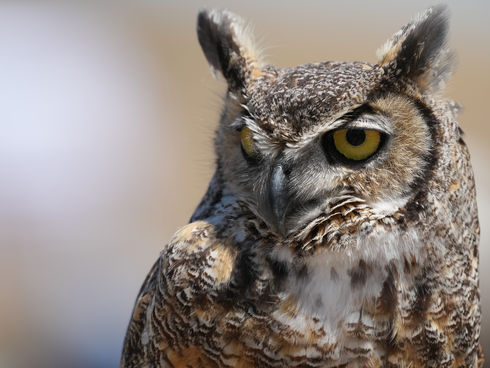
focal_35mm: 751
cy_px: 196
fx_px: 10630
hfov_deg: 2.6
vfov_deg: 2.0
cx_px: 292
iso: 640
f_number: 5.6
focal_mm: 600
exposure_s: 1/2000
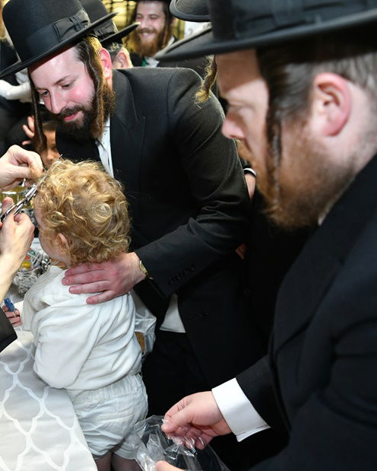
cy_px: 222
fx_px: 627
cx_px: 25
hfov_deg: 31.6
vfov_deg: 41.1
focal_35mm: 45
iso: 1250
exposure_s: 1/200
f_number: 3.5
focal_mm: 29
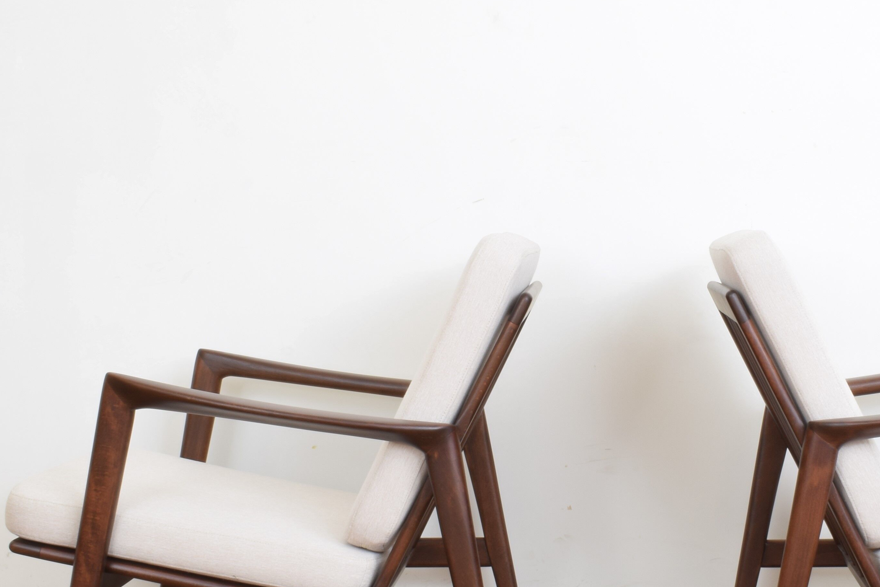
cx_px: 630
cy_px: 357
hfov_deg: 30.1
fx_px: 1613
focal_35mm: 66
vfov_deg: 20.6
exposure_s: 5
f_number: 22
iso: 100
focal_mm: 20
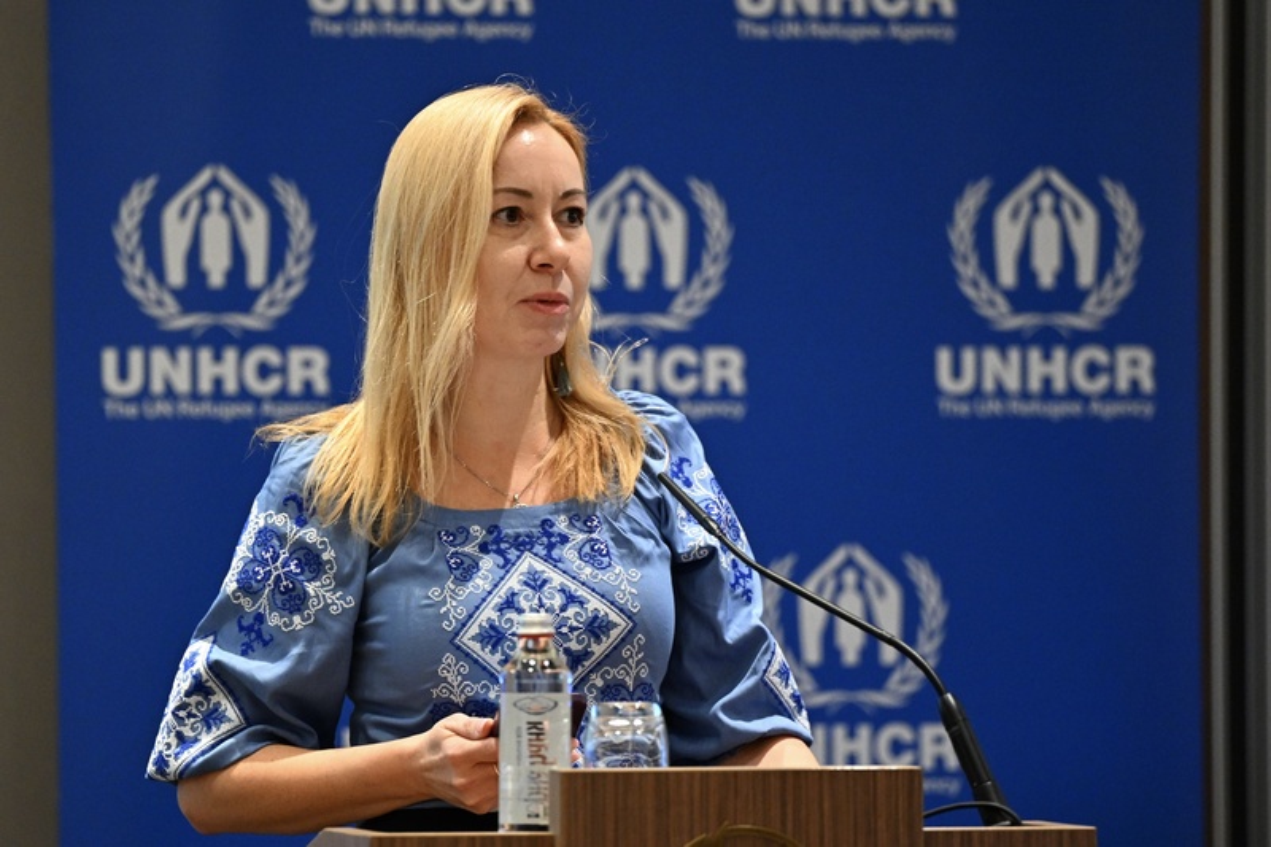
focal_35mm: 300
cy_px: 424
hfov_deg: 6.9
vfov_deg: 4.6
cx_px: 636
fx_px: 10589
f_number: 2.8
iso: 2500
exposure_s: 1/160
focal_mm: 200
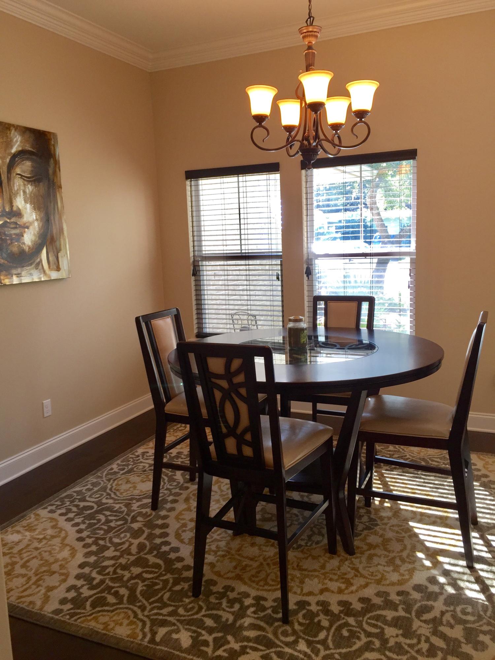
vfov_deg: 61.7
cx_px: 248
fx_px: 553
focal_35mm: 29
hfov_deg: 48.2
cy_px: 330
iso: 40
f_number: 2.2
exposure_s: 1/60
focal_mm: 4.15
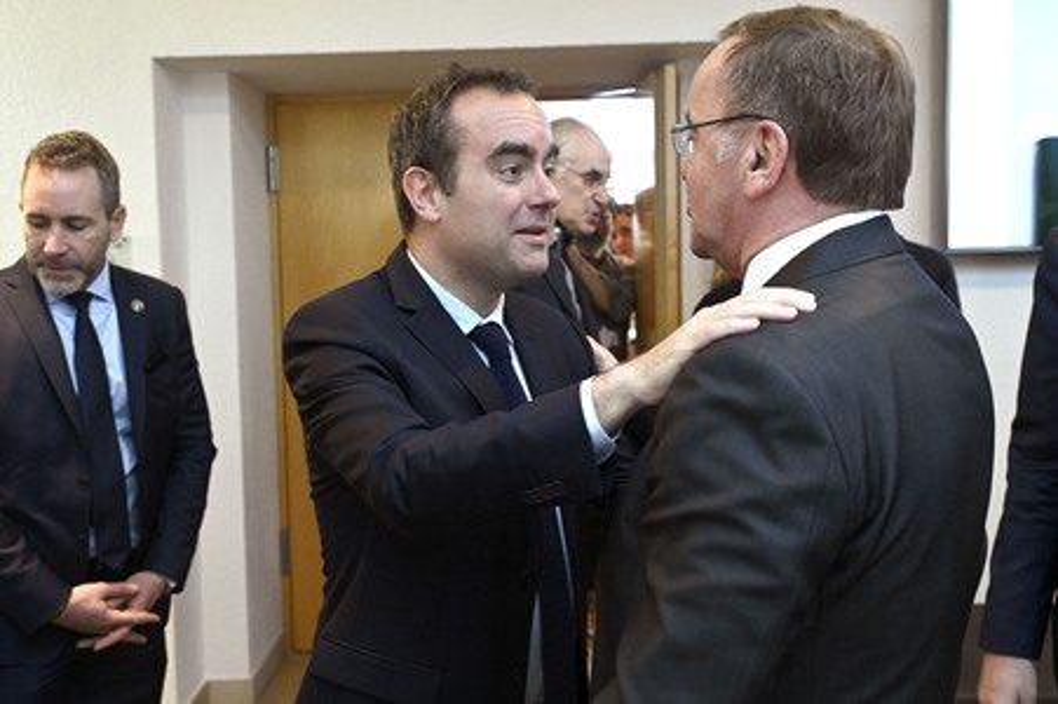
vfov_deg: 39.4
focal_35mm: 34
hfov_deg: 56.5
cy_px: 352
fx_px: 984
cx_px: 529
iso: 6400
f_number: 5
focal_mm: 33.5
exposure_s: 1/200
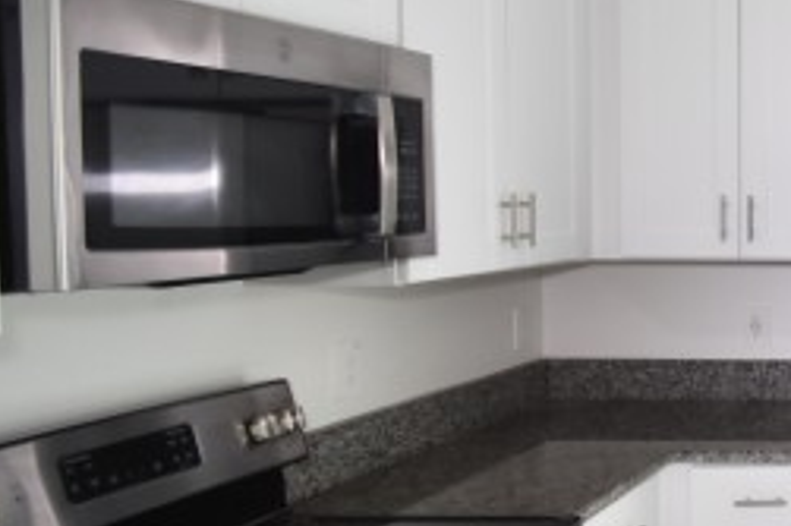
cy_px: 224
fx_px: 944
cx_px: 1075
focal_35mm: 43
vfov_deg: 31.1
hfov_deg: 32.0
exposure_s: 1/20
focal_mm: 10
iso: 800
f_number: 3.5
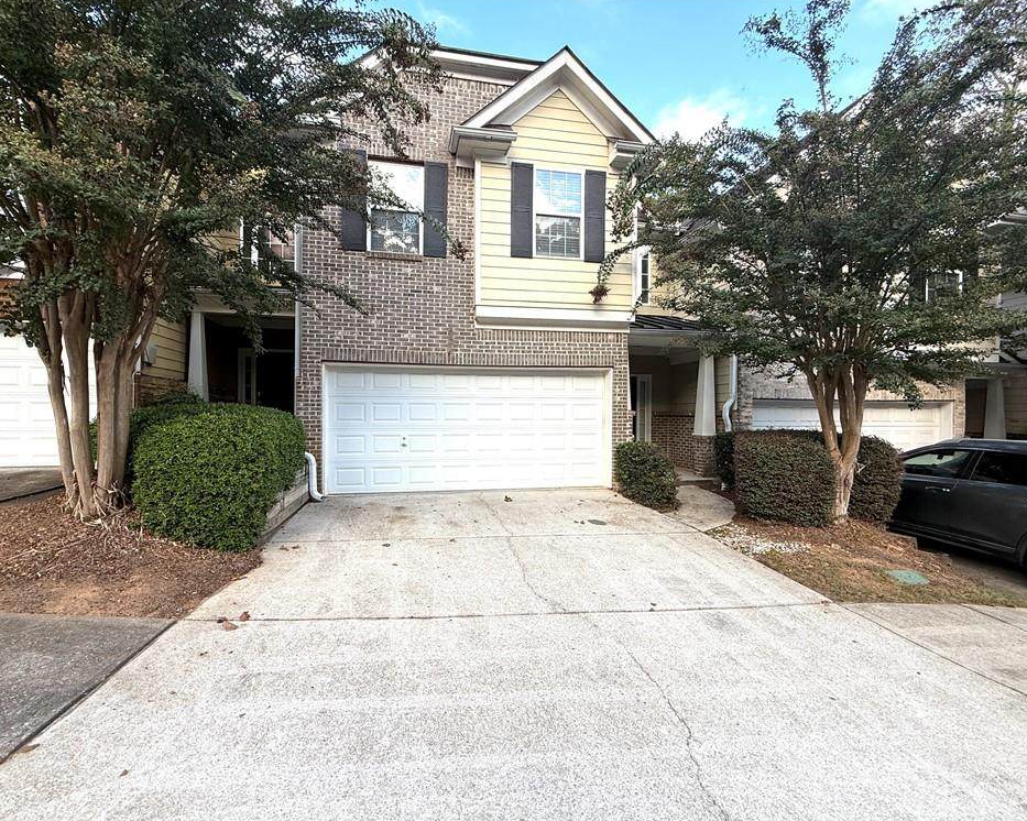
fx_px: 456
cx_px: 493
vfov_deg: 84.0
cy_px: 418
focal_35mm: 15
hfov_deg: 96.8
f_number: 2.2
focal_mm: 2.22
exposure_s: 1/221
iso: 50
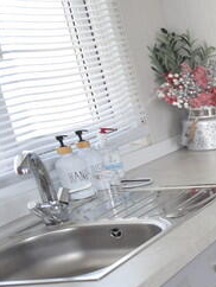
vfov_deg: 28.8
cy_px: 186
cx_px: 585
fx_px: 557
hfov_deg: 12.9
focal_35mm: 67
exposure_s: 1/125
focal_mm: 11
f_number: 5.6
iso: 400
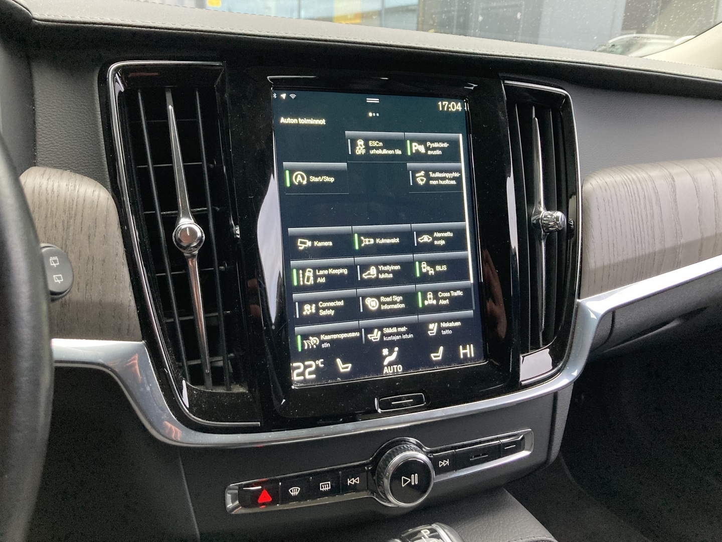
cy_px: 271
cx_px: 361
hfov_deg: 63.4
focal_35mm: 28
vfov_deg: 49.7
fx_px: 584
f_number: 1.8
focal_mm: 3.99
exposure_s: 1/40
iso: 400
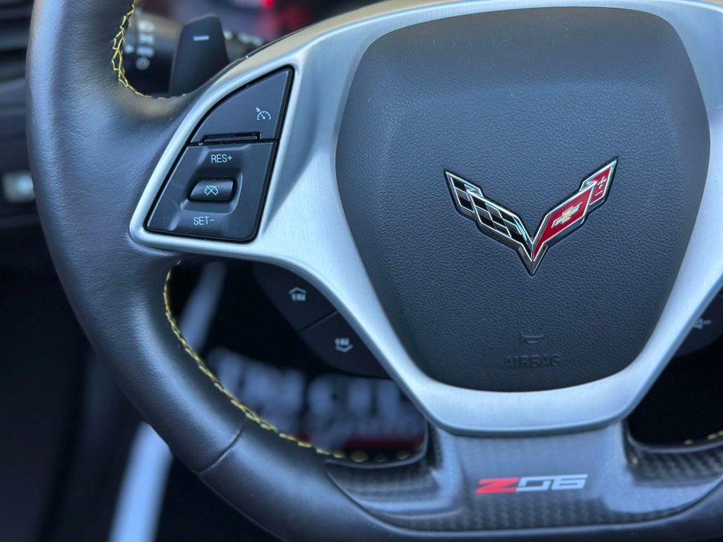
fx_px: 1003
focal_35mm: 48
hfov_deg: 39.7
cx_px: 362
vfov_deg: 30.3
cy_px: 271
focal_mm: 6.86
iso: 80
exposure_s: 1/121
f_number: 1.78
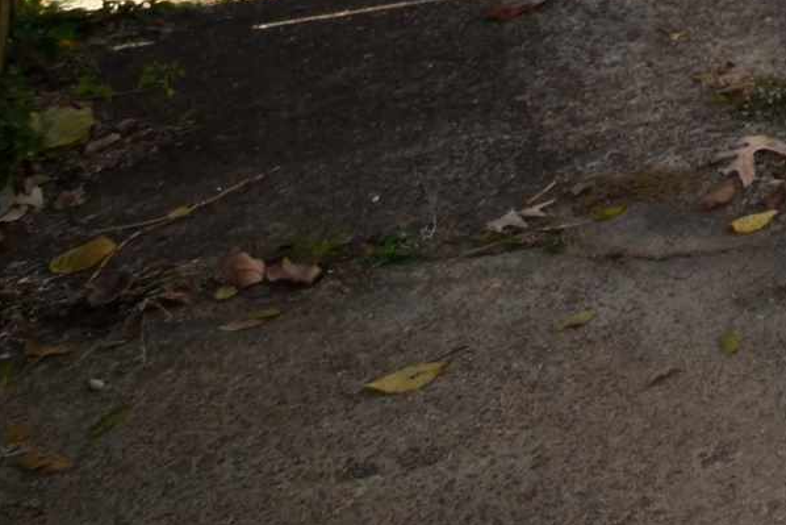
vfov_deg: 13.2
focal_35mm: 77
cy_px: -733
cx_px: 1531
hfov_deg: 18.4
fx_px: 1681
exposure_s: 1/200
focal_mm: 10
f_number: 7.1
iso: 100
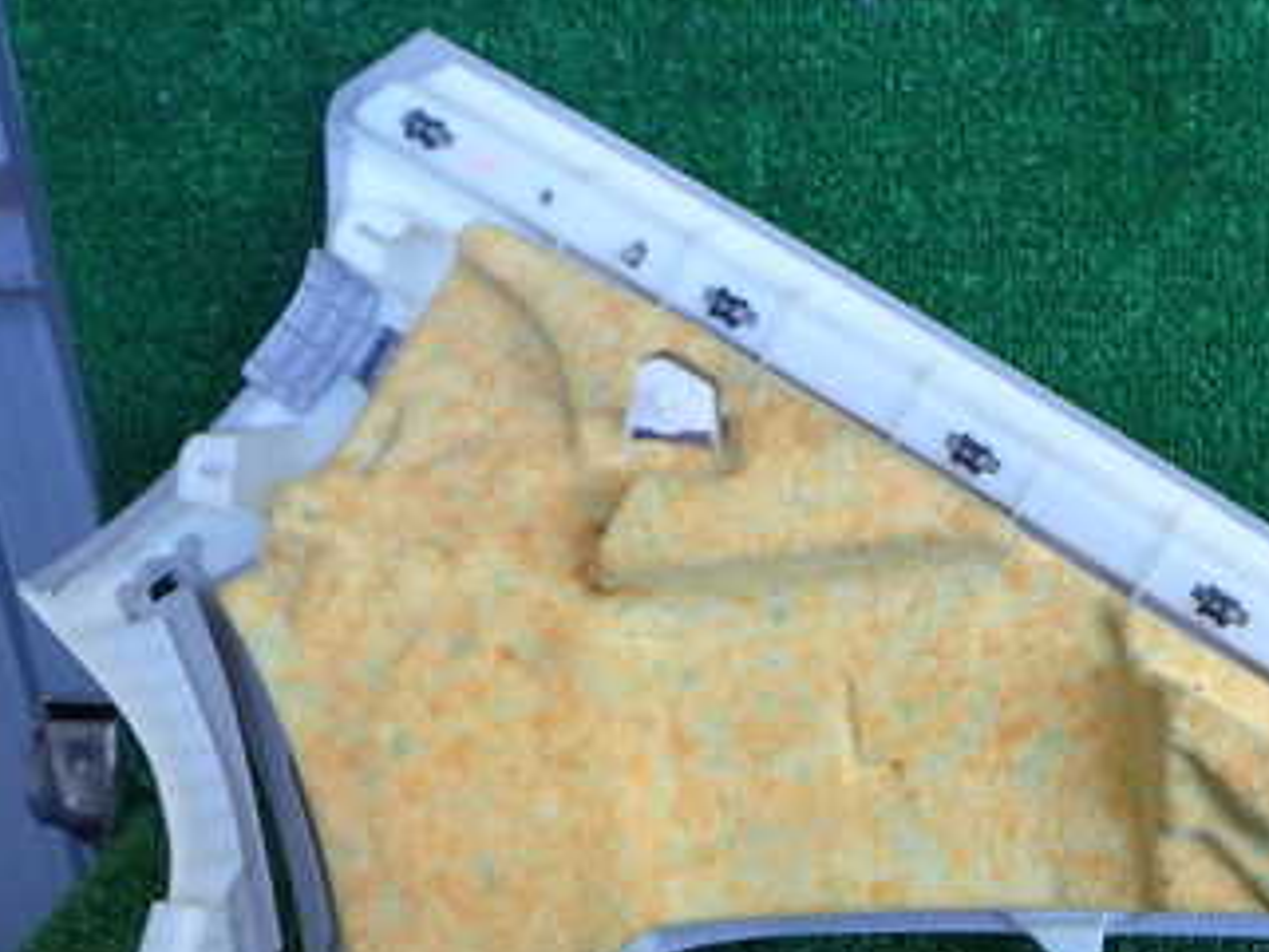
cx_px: 984
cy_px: 664
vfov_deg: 25.9
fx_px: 2054
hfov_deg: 33.5
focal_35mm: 56
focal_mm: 5.4
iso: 200
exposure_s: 1/100
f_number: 2.3
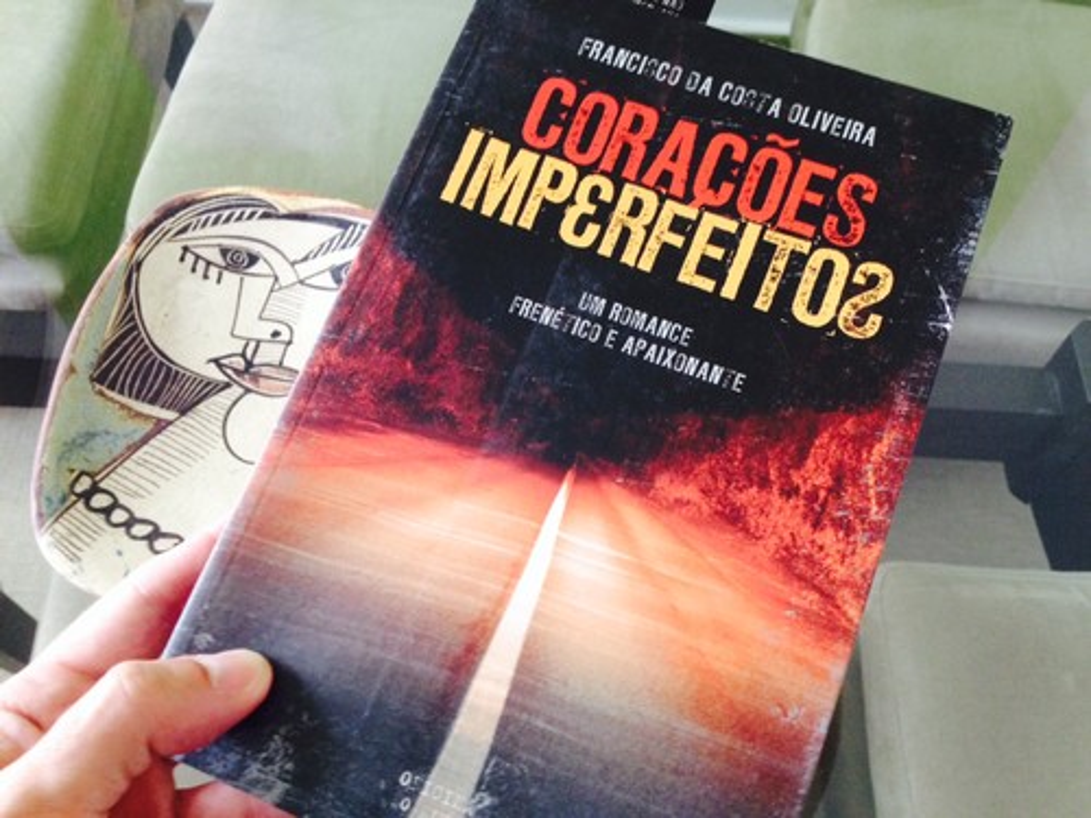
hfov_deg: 52.6
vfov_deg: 40.7
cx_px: 546
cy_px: 409
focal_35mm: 35
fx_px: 1103
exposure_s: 1/20
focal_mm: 4.28
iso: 125
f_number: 2.4
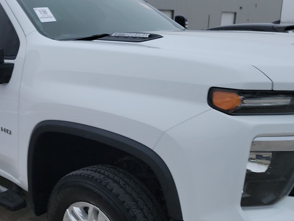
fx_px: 357
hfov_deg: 42.8
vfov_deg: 34.2
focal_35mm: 42
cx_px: 60
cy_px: 138
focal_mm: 6.7
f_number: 1.8
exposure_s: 1/59
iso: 353
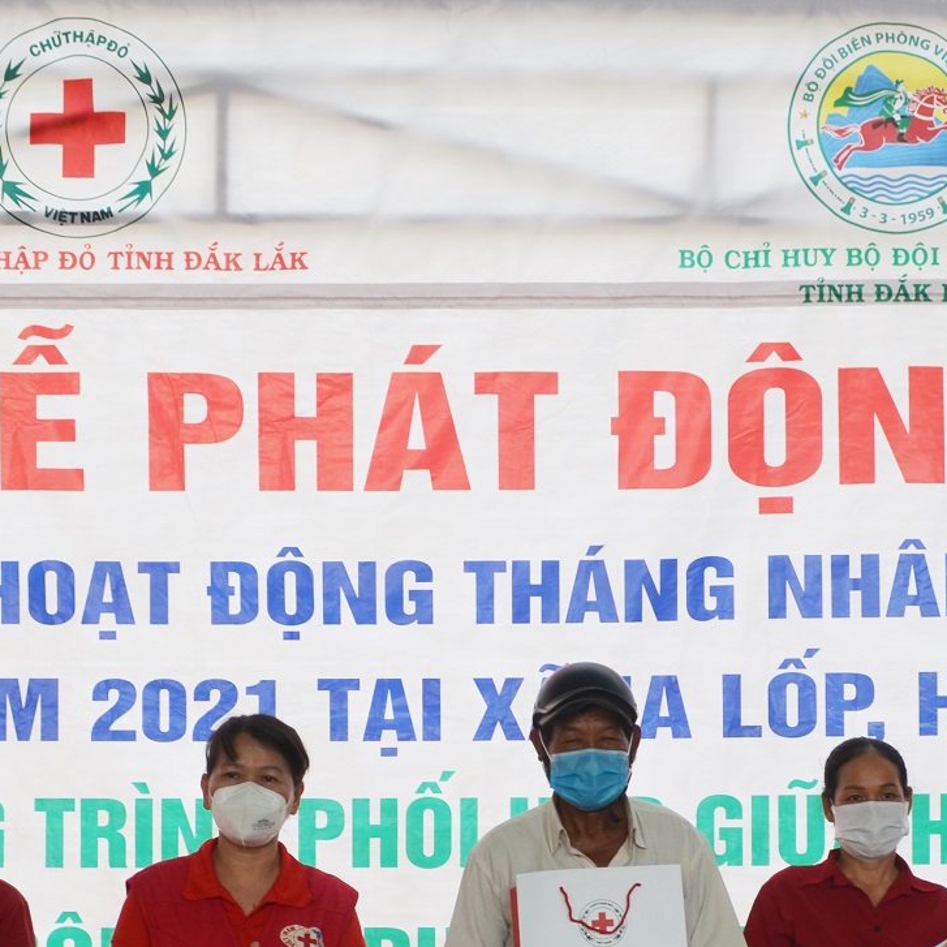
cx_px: 524
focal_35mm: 63
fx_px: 1950
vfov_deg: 26.5
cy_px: 835
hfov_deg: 27.3
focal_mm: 18
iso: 200
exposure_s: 1/160
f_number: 6.3
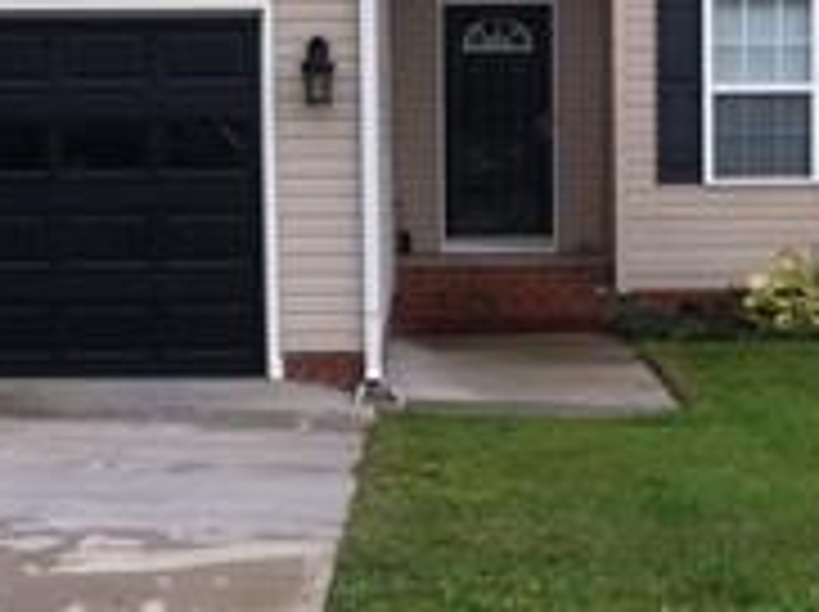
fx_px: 2906
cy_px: 284
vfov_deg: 12.0
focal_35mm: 123
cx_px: 518
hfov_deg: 16.0
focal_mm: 3.85
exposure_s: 1/343
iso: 80
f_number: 2.8
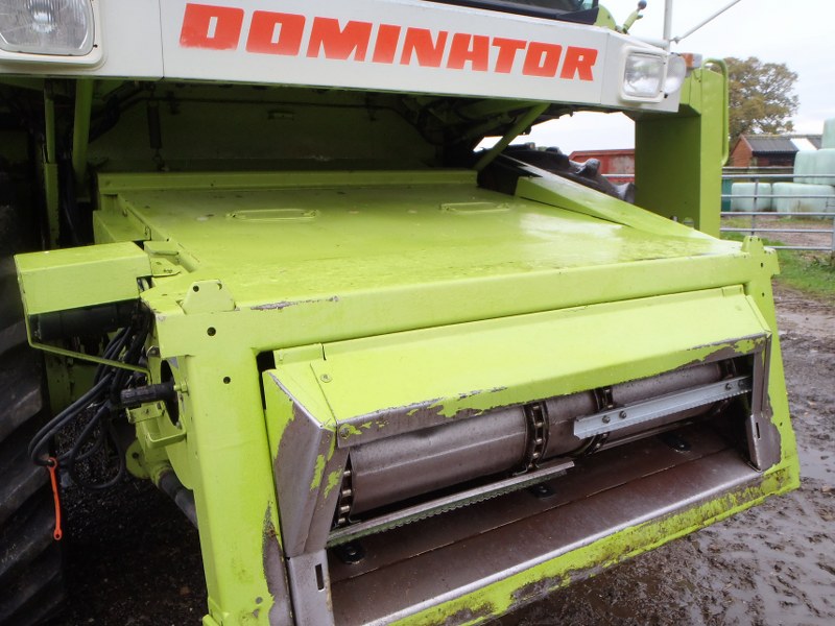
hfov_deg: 63.4
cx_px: 418
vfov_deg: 49.7
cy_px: 313
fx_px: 675
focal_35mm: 28
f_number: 3.5
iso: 100
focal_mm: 5
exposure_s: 1/60
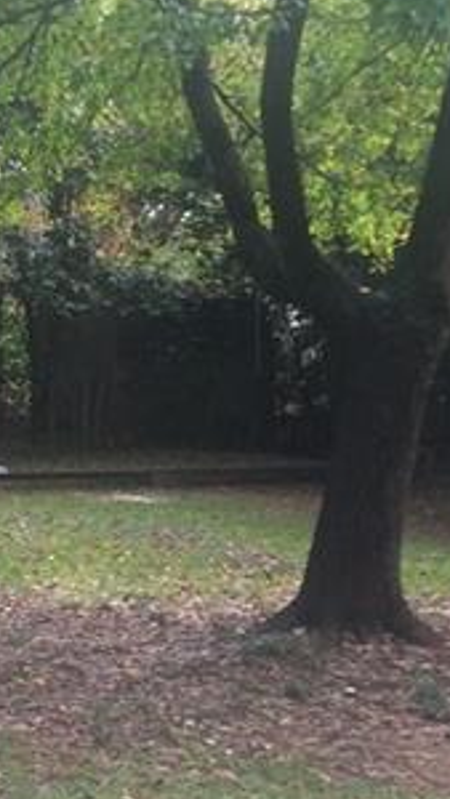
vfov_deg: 26.1
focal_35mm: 81
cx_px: 96
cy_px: 511
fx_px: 1716
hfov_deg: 14.9
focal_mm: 4.15
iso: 64
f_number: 2.2
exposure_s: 1/120
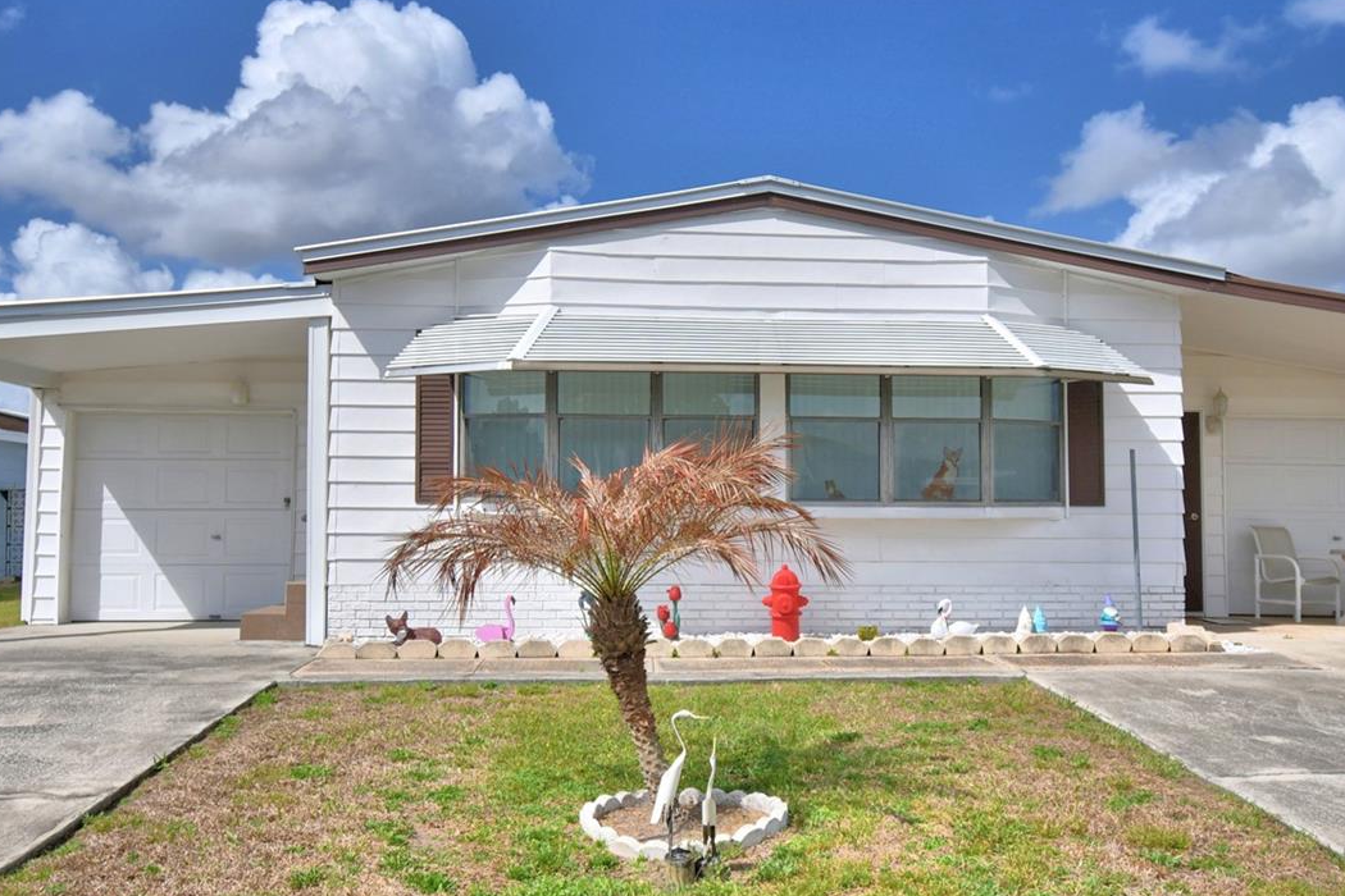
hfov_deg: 58.7
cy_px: 463
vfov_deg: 41.1
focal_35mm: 32
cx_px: 721
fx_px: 1195
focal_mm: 14
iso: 100
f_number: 5
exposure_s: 1/1600
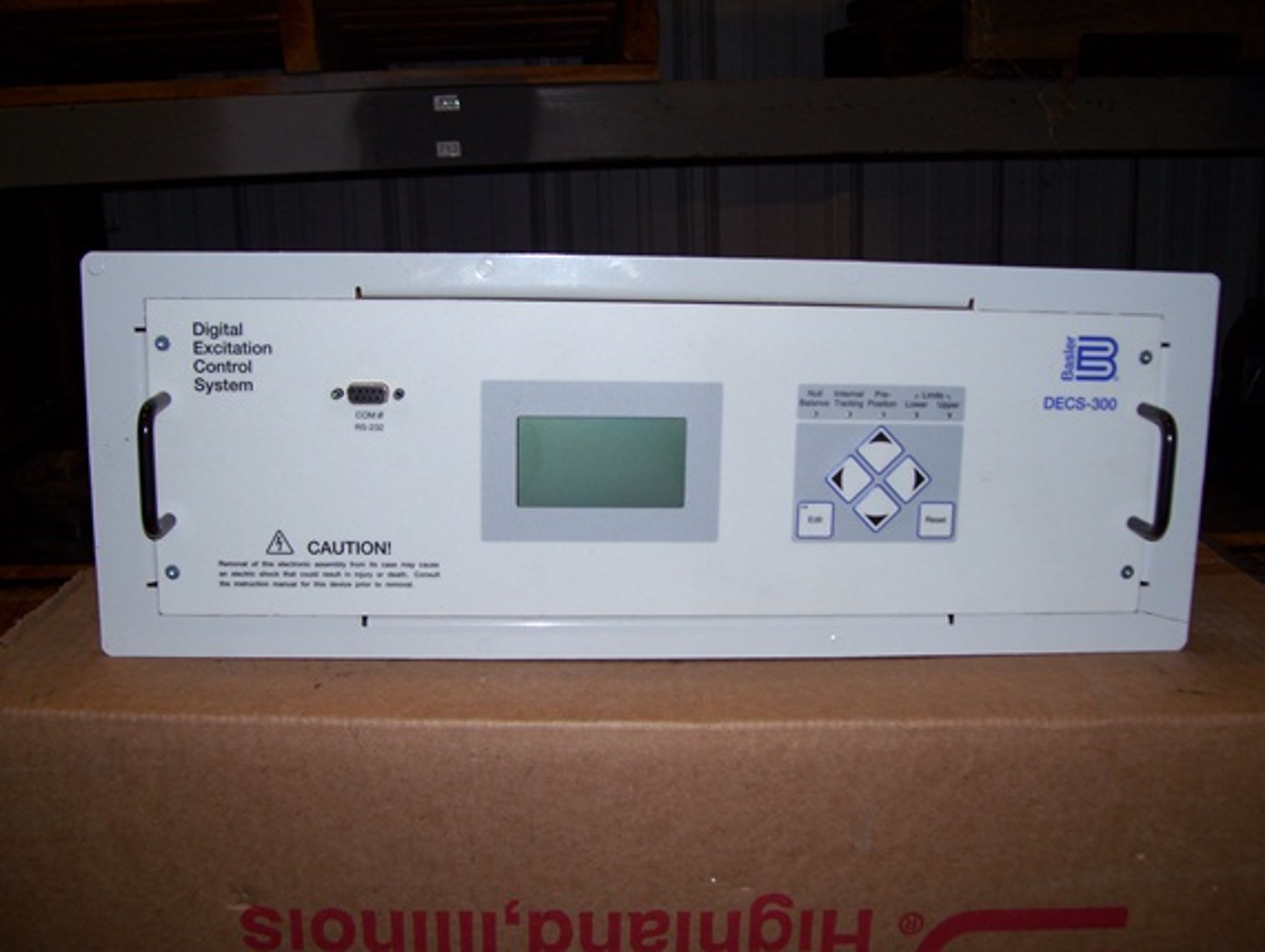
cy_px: 476
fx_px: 1317
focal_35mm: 36
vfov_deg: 39.7
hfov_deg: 51.3
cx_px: 632
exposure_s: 1/60
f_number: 2.7
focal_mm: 6
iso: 80
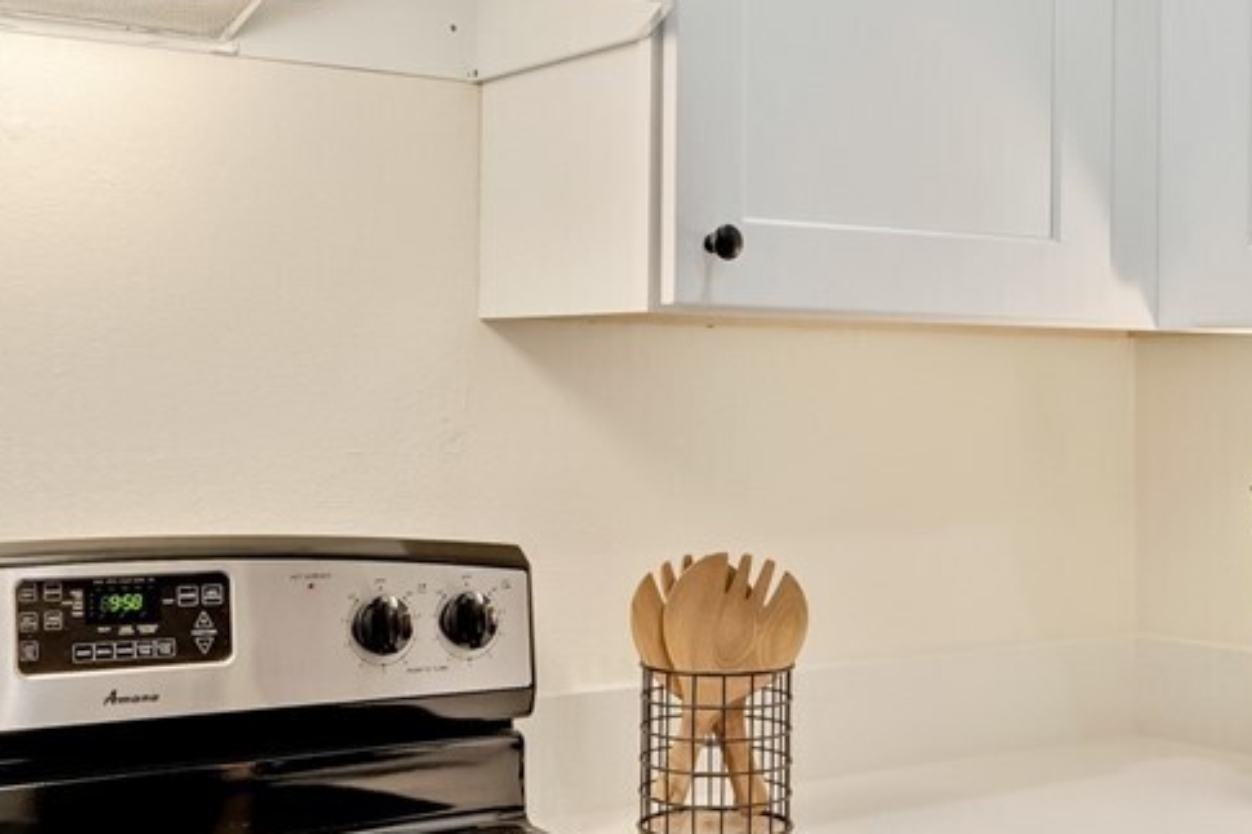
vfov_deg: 23.5
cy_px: 403
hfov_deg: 34.6
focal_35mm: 58
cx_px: 705
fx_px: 2008
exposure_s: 1/250
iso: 250
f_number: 9
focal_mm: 16.5
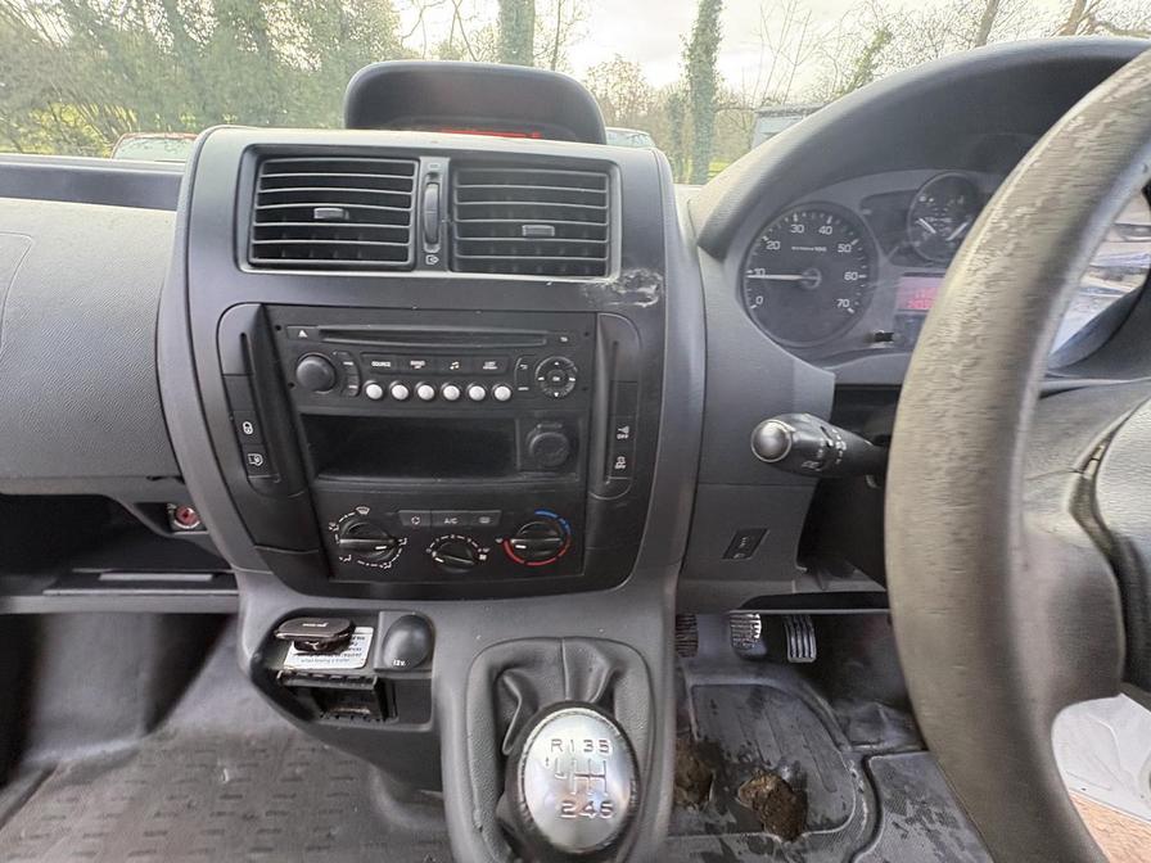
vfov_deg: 85.7
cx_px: 576
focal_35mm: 14
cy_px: 432
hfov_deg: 102.1
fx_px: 466
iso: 200
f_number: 2.2
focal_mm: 2.22
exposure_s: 1/99
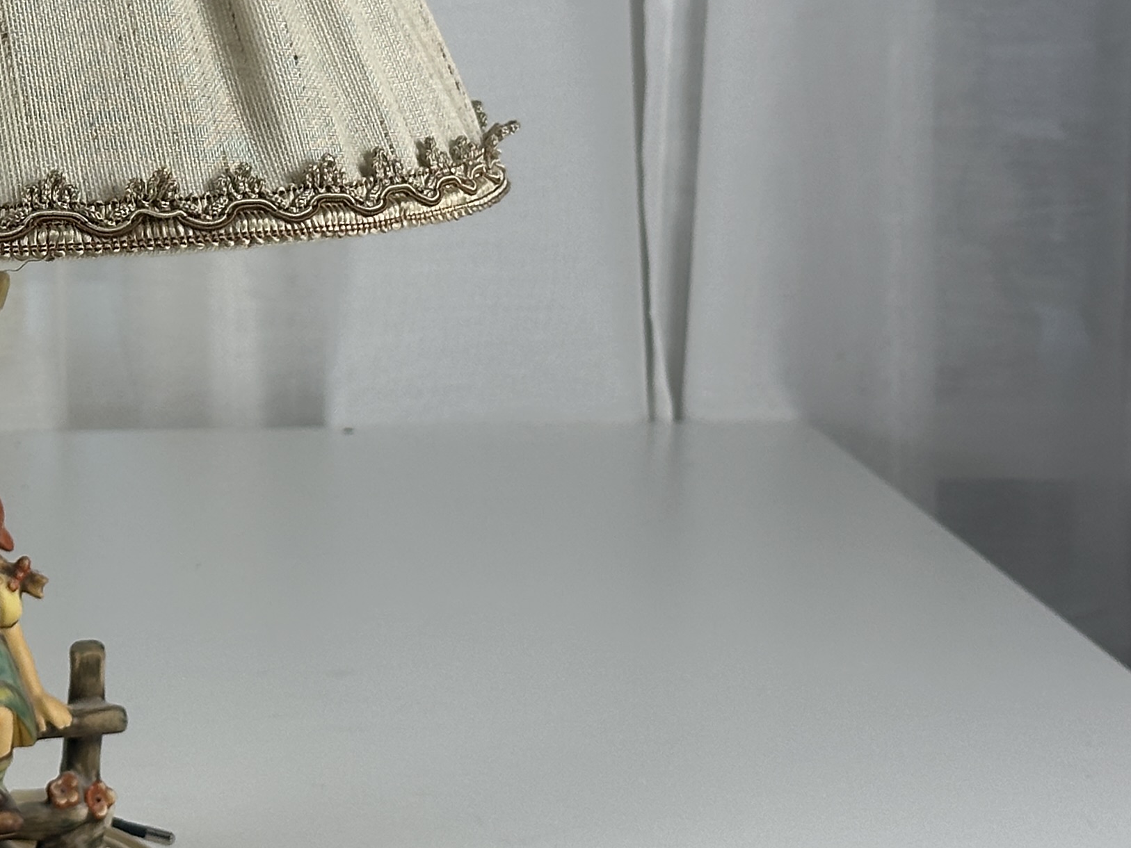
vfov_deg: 12.4
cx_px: -100
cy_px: 246
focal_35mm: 119
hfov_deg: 16.1
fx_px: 3889
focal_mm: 6.86
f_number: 1.78
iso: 64
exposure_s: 1/229
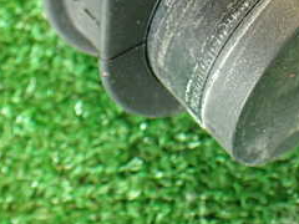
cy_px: -51
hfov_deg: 24.1
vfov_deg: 17.5
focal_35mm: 80
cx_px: 230
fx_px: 691
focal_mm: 5.79
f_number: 2.4
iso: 320
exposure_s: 1/30
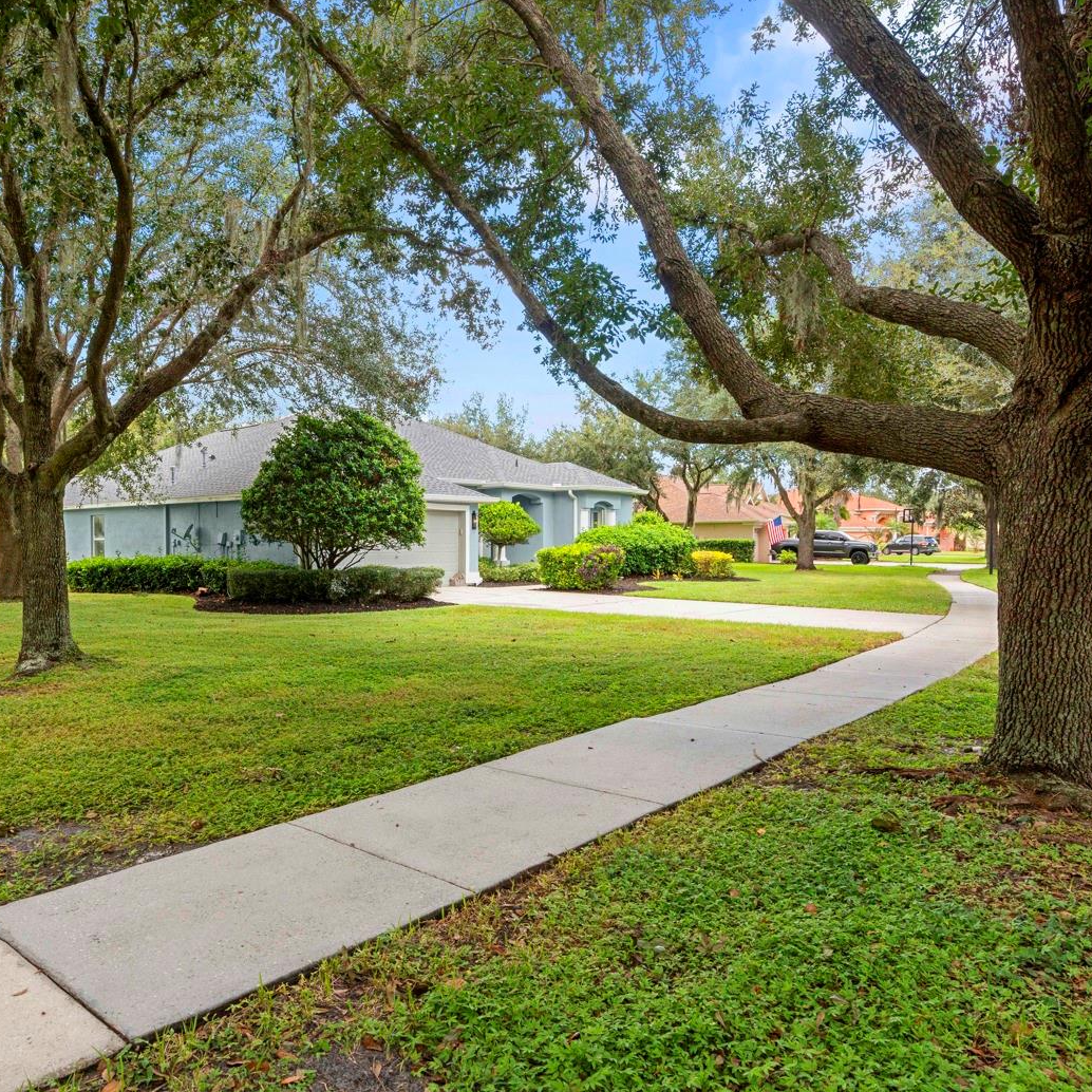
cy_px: 557
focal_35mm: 25
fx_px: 892
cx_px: 462
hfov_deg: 62.6
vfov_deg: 62.9
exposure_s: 1/60
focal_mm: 19
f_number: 8
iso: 250
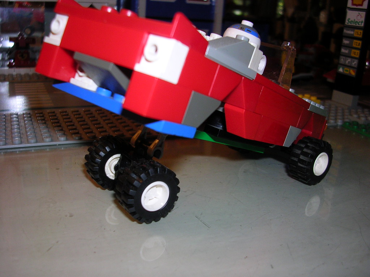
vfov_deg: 37.7
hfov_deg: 49.0
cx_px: 185
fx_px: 406
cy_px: 138
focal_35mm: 38
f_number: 2.8
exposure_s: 1/60.1
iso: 50
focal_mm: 5.8
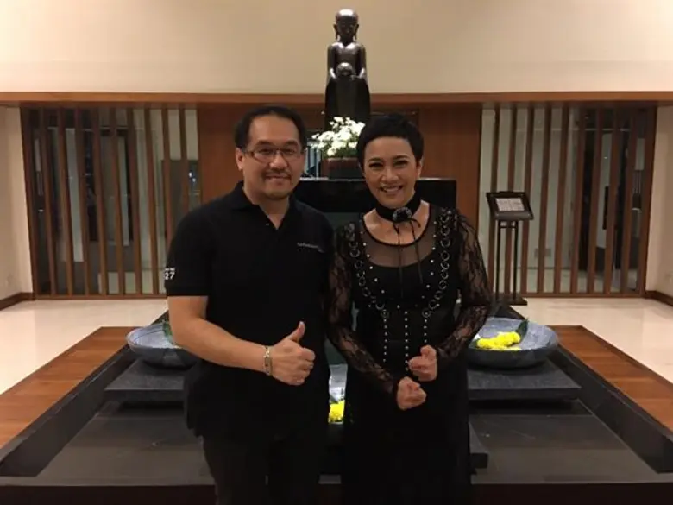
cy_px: 252
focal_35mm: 29
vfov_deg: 48.2
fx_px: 564
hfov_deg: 61.7
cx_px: 336
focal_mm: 4.15
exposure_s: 1/4
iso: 160
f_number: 2.2
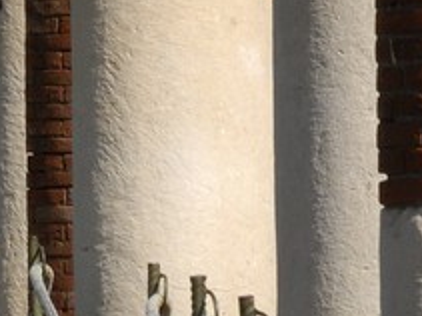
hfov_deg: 2.6
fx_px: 9321
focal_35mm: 765
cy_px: -564
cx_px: -970
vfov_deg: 1.9
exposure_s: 1/60
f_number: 17
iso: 100
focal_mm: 70
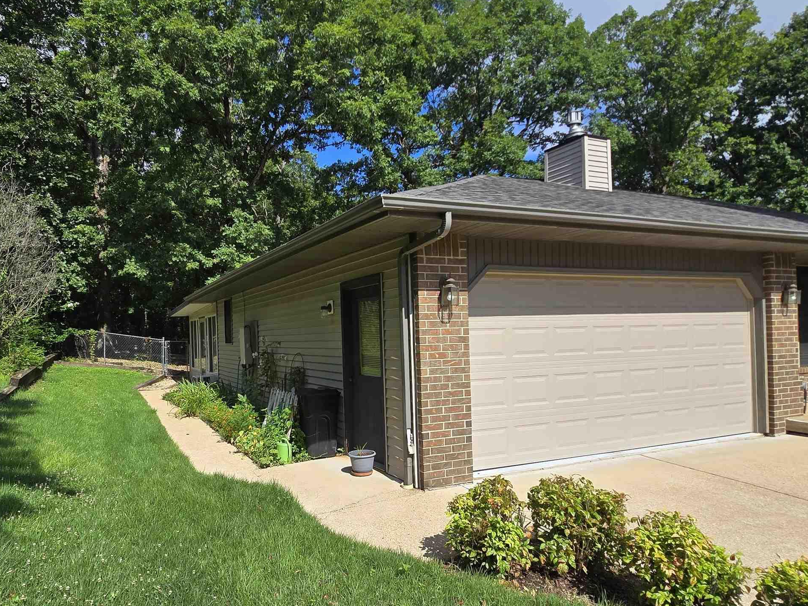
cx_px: 315
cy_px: 328
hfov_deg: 77.9
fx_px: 490
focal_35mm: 21
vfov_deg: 63.3
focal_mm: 2.2
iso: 50
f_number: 2.2
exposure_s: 1/2134
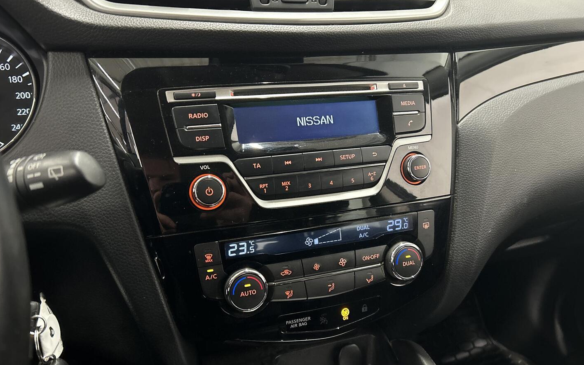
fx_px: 446
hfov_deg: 66.5
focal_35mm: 28
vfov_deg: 44.5
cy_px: 201
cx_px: 293
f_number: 1.5
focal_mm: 5.7
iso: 500
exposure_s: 1/36
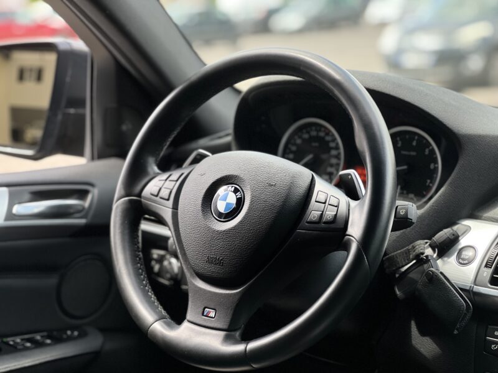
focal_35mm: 77
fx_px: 1108
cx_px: 249
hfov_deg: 25.3
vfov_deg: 19.1
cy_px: 186
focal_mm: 9
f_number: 2.8
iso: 100
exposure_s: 1/121
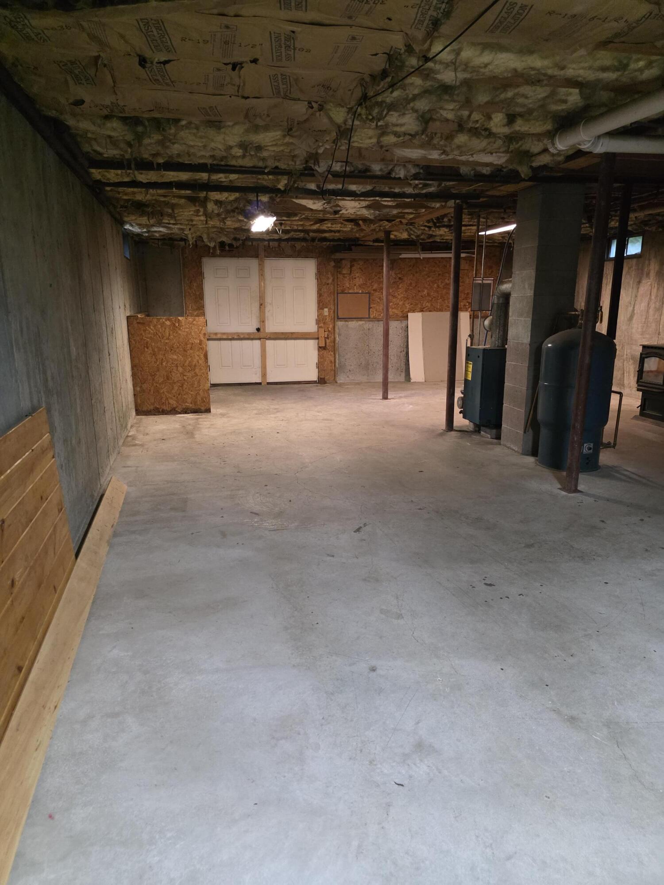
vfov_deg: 73.9
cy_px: 442
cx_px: 332
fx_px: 588
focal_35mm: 23
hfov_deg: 58.9
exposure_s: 1/120
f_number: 1.7
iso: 2000
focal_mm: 6.3
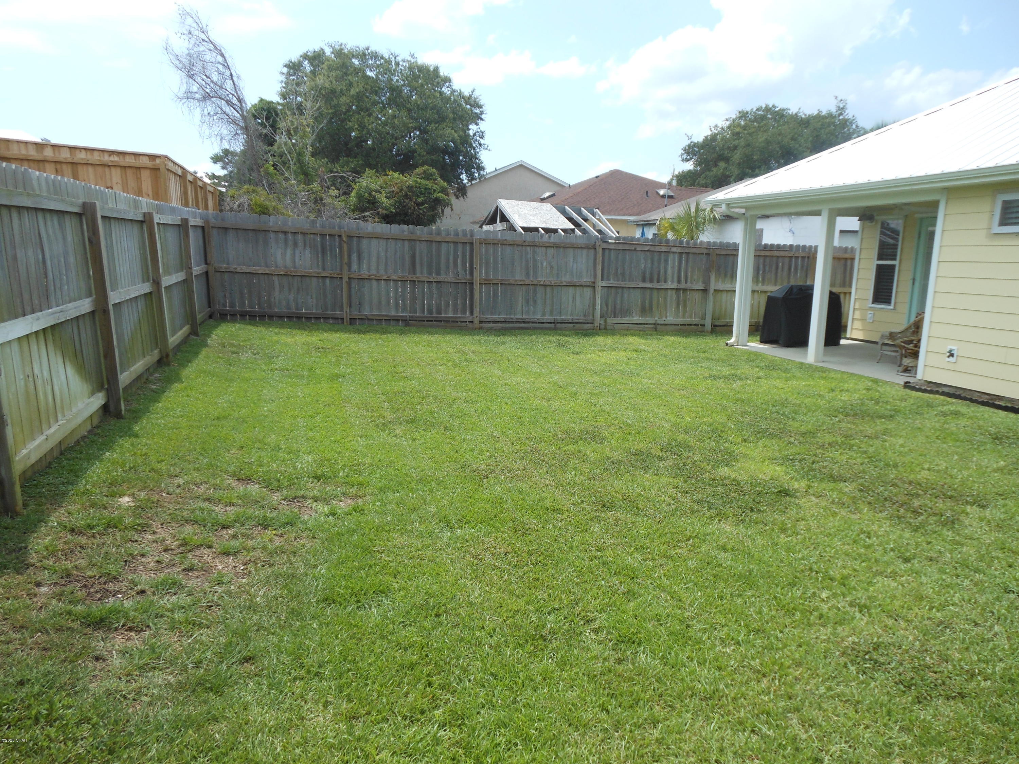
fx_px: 736
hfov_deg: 69.4
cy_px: 382
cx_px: 510
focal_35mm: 25
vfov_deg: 54.9
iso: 80
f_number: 3.2
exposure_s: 1/640
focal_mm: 4.5
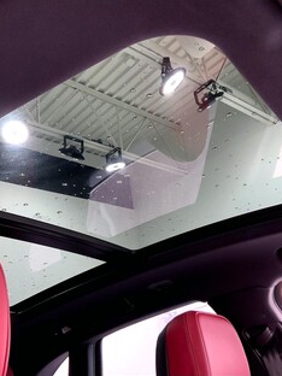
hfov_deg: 36.8
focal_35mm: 39
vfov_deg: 47.9
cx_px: 139
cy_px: 187
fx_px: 424
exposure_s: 1/49
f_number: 1.8
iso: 160
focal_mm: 3
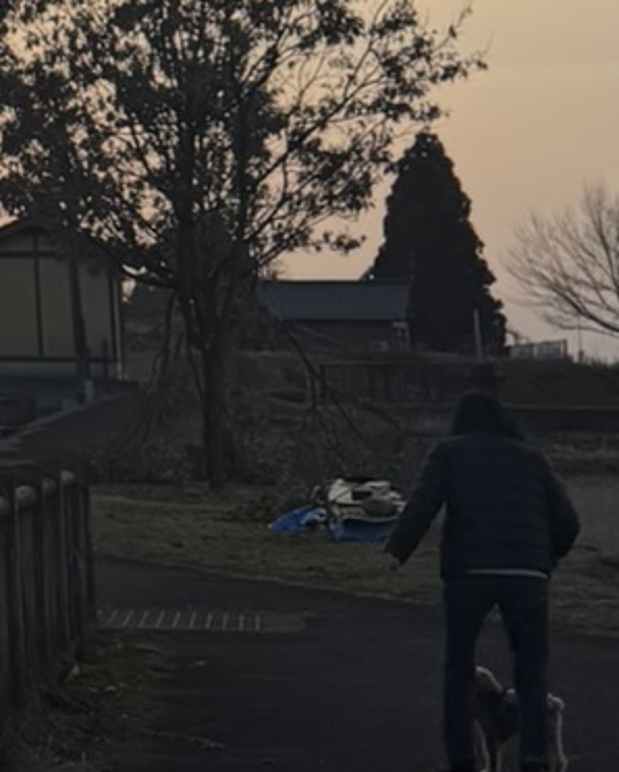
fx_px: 2952
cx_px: -889
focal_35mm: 129
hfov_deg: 10.3
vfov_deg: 14.5
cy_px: -95
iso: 80
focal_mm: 6.76
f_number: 1.78
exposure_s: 1/1522
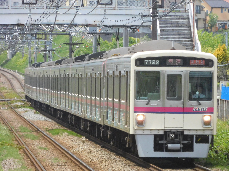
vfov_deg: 3.3
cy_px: 86
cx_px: 114
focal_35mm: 450
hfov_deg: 4.4
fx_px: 2977
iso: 800
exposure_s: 1/400
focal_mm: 80.3
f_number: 12.8
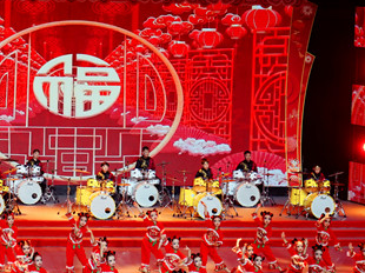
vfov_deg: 12.2
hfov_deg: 16.1
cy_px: 134
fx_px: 1275
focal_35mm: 121
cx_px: 52
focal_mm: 65
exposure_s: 1/160
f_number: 5.6
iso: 800
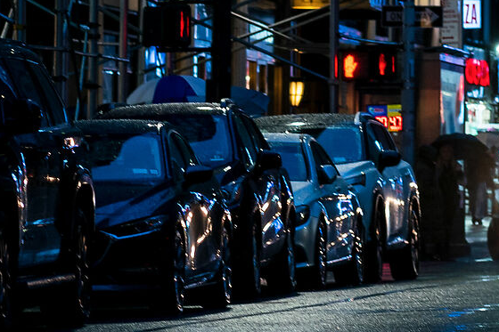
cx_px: 19
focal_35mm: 450
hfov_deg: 4.6
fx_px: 6235
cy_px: 239
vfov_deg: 3.1
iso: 500
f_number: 4
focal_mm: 105
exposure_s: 1/80
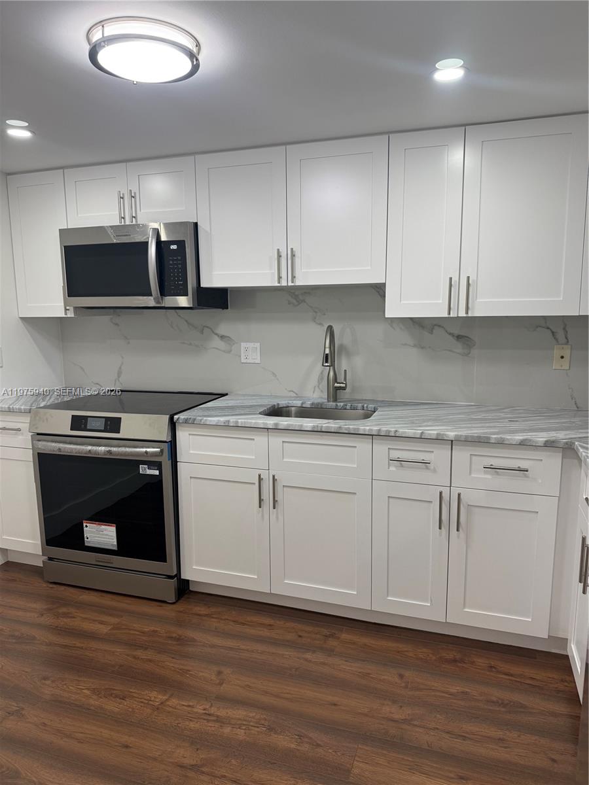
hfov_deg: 56.8
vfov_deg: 71.6
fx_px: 544
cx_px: 294
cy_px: 392
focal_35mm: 24
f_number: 1.78
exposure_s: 1/120
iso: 100
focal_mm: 6.76
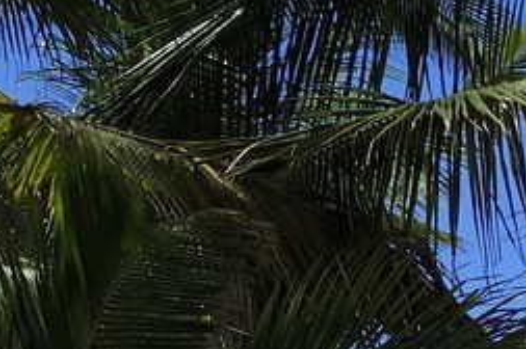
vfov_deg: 4.8
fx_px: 4057
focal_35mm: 278
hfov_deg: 6.8
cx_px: 1518
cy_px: 771
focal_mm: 44
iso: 200
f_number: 16
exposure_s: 1/200
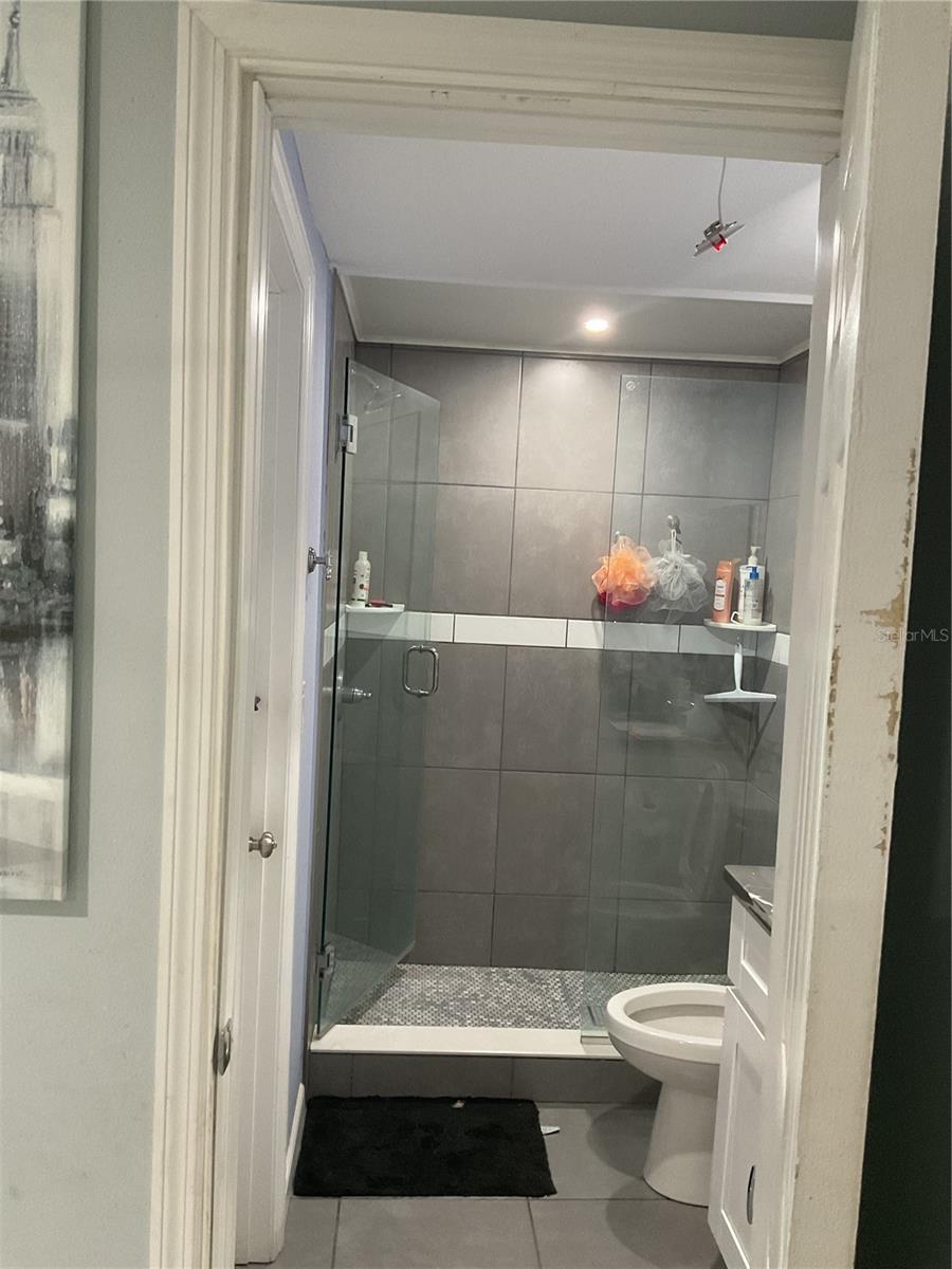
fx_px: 1063
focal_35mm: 29
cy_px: 634
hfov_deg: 48.2
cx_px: 476
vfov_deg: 61.7
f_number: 1.8
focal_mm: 3
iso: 200
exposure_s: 1/60
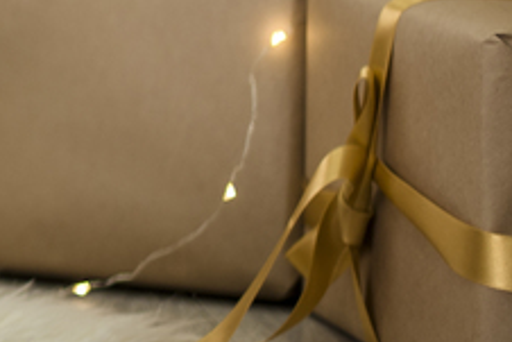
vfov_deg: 5.1
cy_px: -293
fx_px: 3785
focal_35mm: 266
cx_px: -666
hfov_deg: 7.3
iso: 160
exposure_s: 1/200
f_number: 1.4
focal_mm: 50
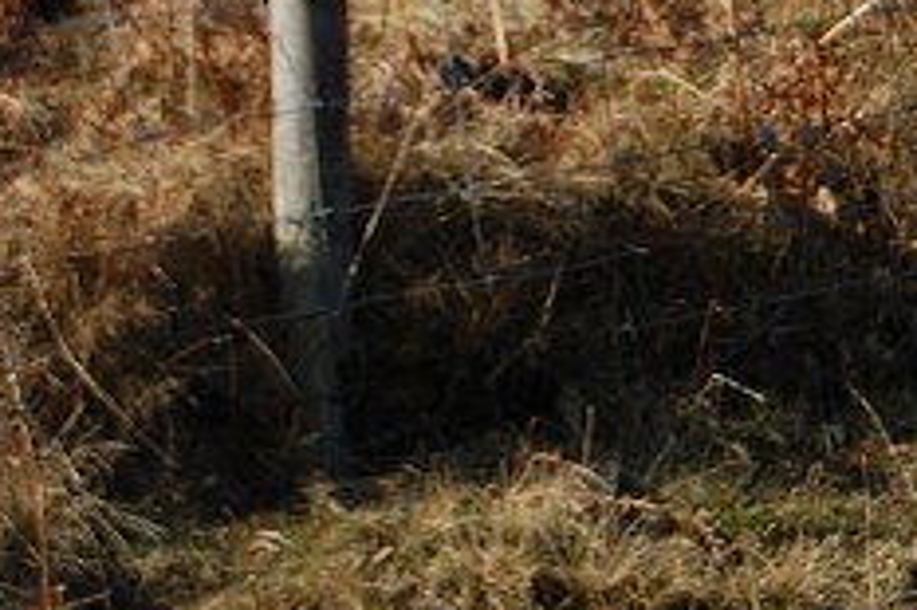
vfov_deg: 6.0
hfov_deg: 8.9
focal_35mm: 226
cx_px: 1252
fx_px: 5762
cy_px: -4
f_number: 9
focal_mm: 55
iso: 200
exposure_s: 1/320
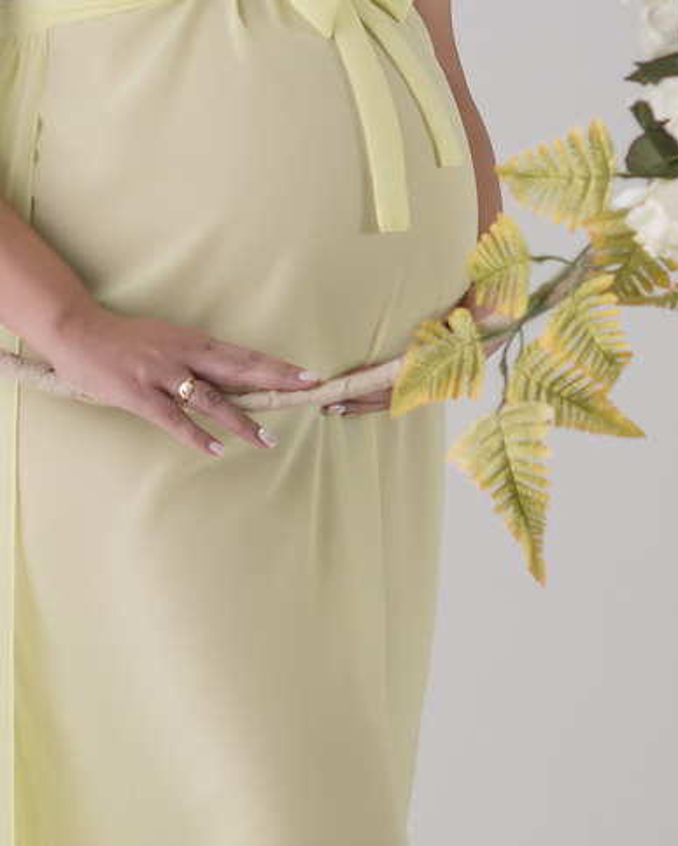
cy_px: 161
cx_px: 182
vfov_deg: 6.5
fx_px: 7443
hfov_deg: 5.2
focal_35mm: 297
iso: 125
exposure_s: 1/160
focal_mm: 85
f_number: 2.5
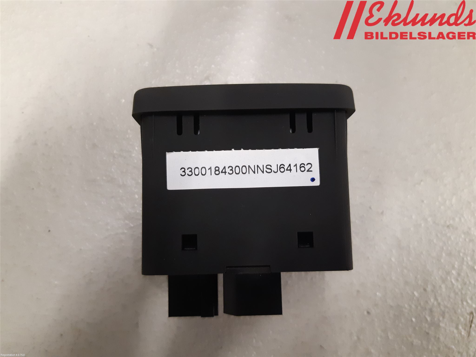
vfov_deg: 53.1
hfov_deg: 67.3
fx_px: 358
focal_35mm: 26
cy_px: 178
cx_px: 238
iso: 250
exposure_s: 1/33
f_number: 1.7
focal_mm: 3.93
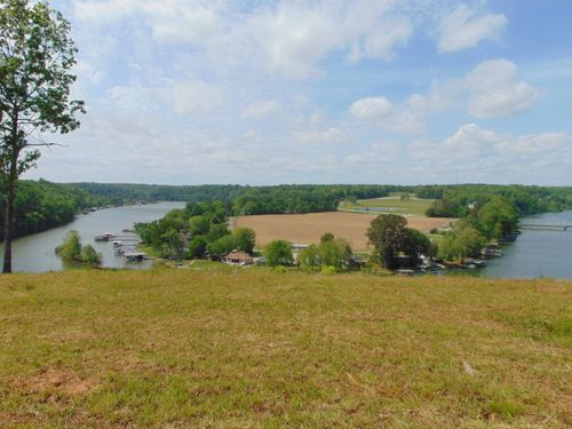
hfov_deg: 69.4
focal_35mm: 25
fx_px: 413
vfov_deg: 54.9
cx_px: 286
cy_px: 214
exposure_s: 1/320
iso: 80
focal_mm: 4.5
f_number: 7.7
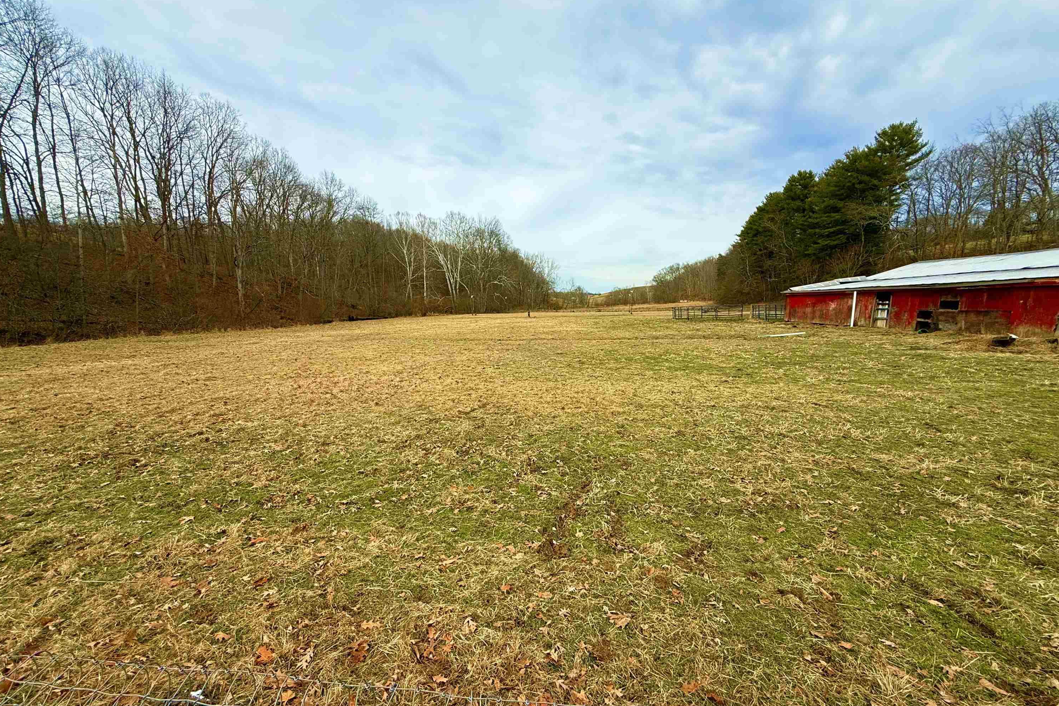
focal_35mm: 15
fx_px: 441
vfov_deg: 77.3
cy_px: 373
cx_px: 519
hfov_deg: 100.4
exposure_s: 1/1145
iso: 50
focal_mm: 2.22
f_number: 2.2
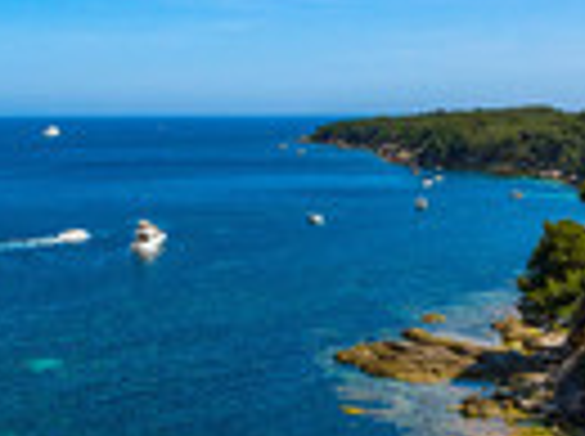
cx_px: 63
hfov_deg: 27.3
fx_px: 1164
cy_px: 355
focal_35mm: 69
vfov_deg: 21.0
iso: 200
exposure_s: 1/1000
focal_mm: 12.3
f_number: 6.3
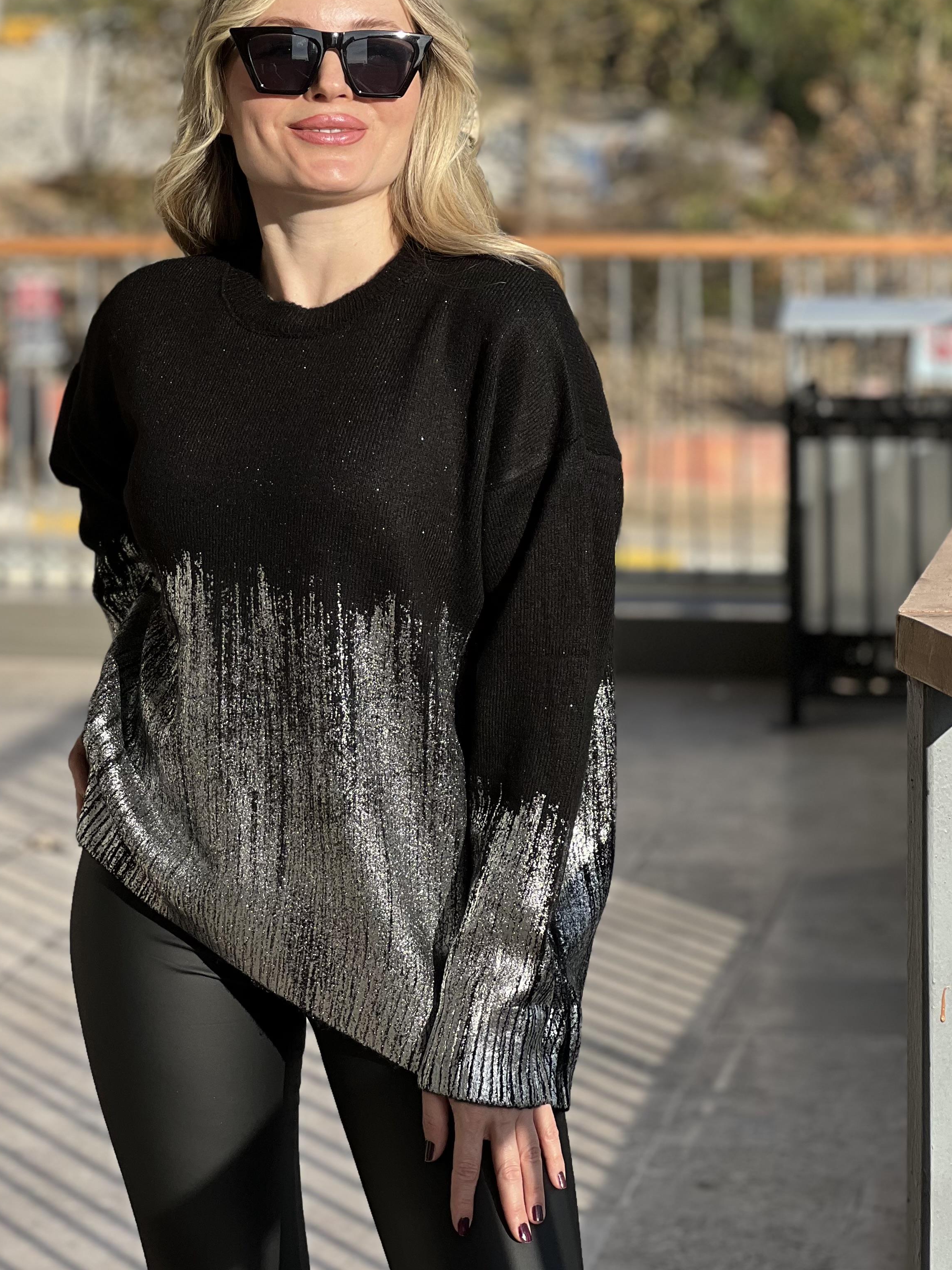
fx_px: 3704
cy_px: 471
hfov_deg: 14.6
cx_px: 362
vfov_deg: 19.4
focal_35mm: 101
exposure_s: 1/579
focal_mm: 9
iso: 32
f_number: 2.8
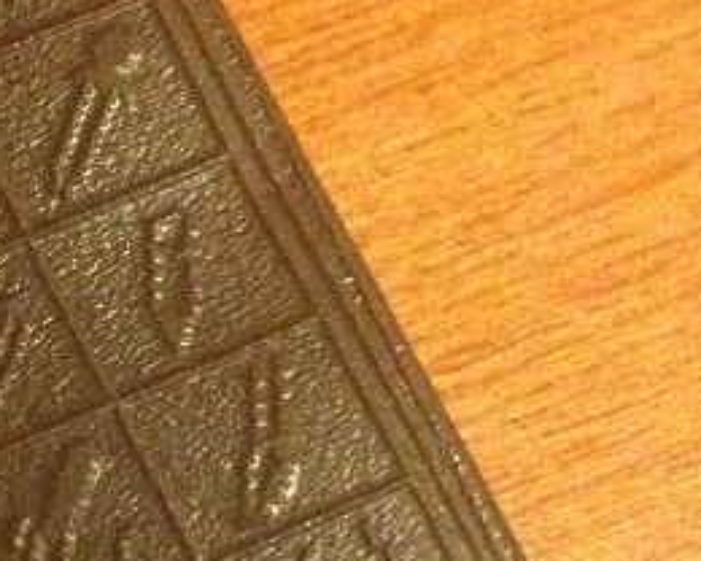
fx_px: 2905
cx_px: 73
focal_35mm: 140
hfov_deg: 13.6
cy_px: 680
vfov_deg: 10.8
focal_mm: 4.28
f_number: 2.4
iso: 640
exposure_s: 1/17
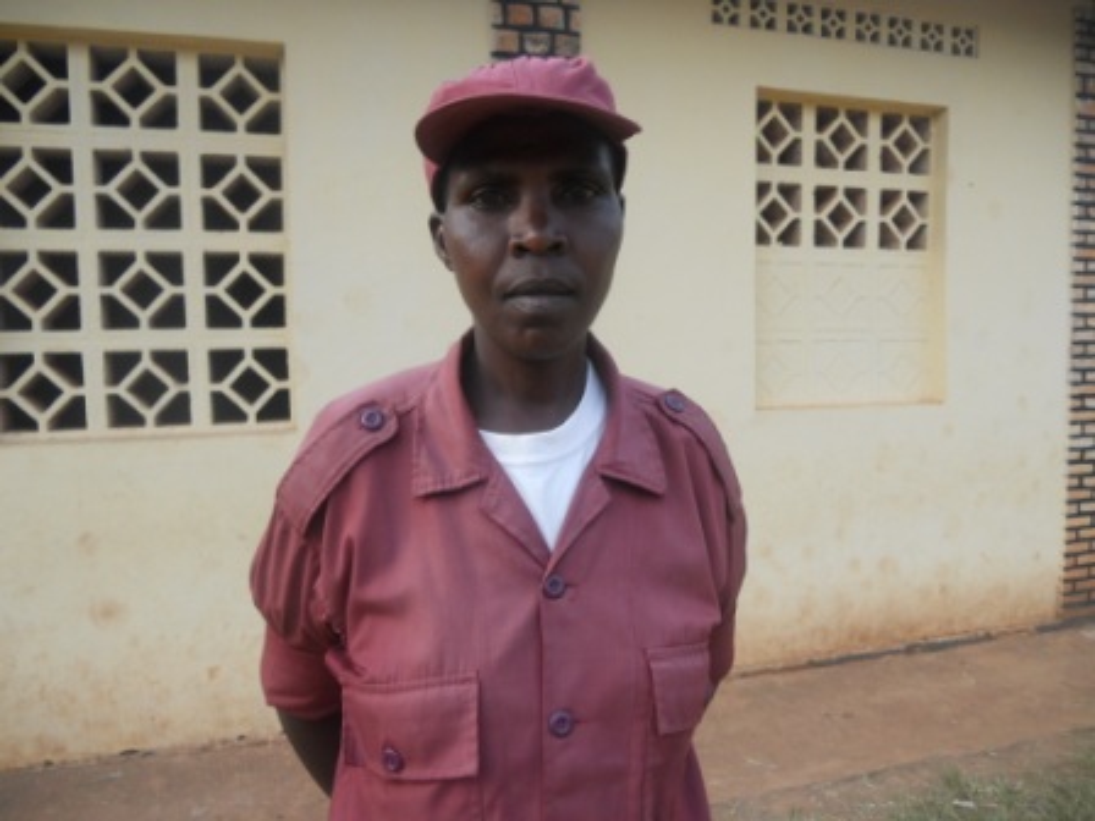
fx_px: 854
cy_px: 410
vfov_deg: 51.4
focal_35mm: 27
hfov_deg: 65.3
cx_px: 548
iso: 80
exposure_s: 1/200
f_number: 3.2
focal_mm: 4.9
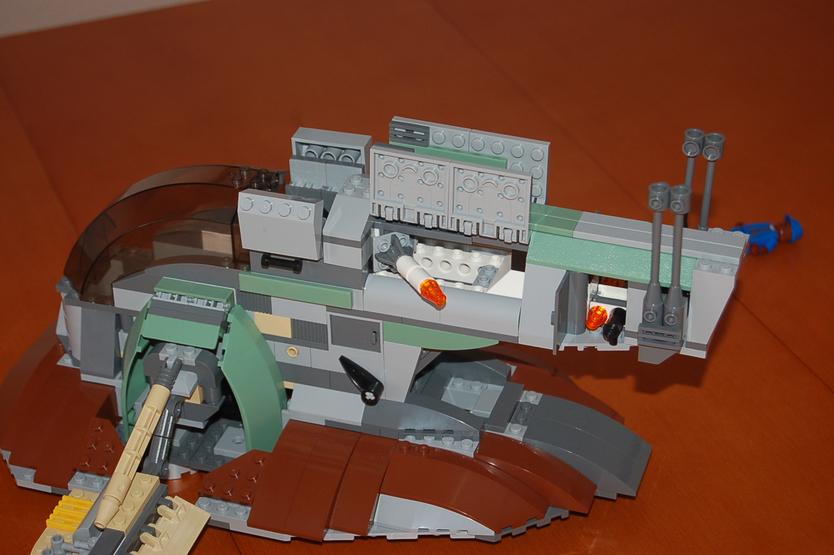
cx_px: 417
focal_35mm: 82
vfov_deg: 16.5
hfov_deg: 24.6
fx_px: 1910
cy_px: 278
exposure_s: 1/60
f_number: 5.6
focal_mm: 55
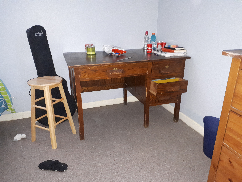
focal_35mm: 27
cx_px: 121
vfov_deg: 51.4
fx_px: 189
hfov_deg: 65.3
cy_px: 91
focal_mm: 3.6
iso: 500
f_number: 1.9
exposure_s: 1/17
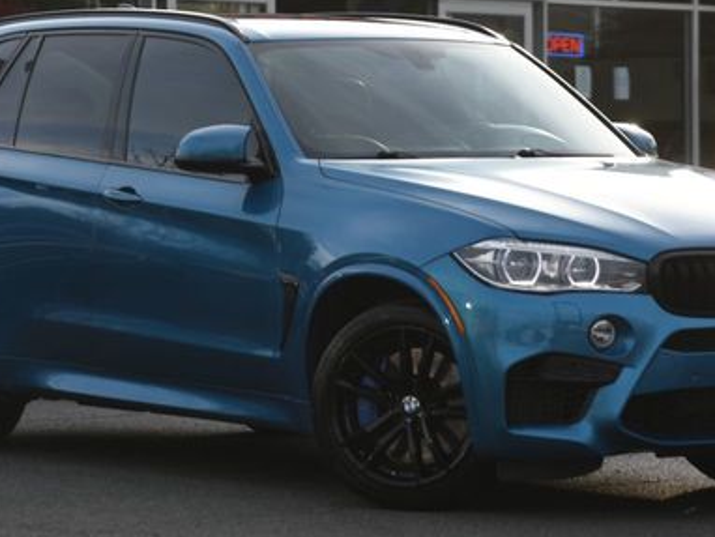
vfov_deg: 7.5
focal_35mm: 198
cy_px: 143
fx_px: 4092
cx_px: 359
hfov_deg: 10.0
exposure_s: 1/400
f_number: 5
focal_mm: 82
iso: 125
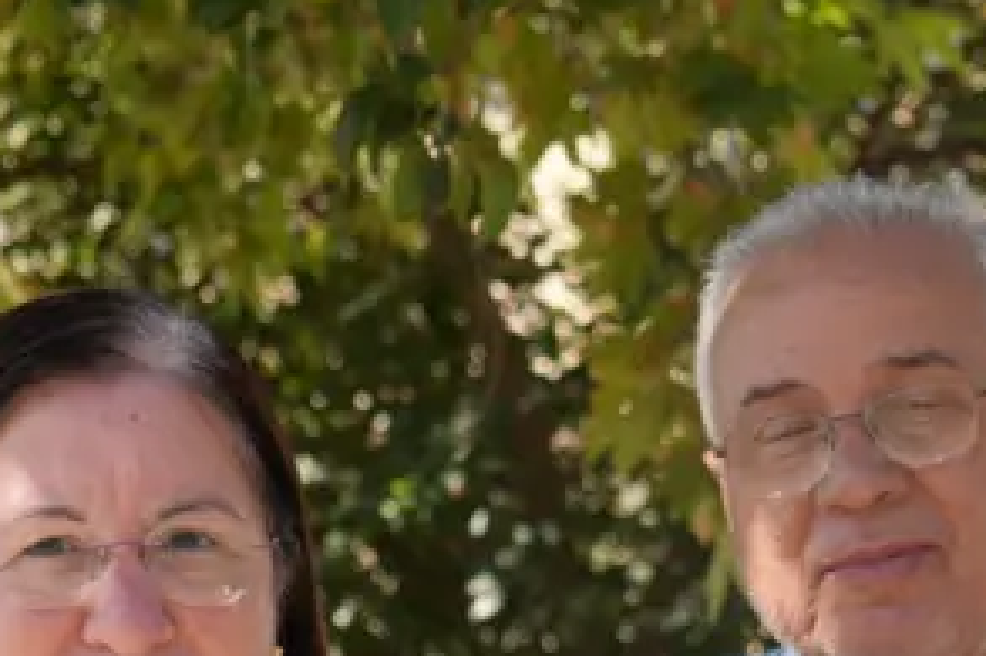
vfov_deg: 11.5
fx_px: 3120
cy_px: 979
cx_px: 444
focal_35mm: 114
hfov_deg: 18.0
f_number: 4.5
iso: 100
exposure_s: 1/250
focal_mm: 38
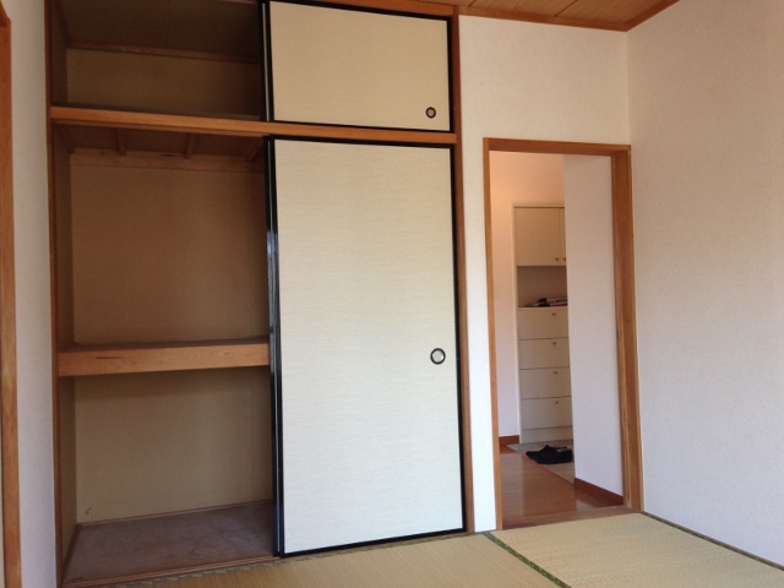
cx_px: 392
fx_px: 747
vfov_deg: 42.9
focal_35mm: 33
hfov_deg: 55.4
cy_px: 294
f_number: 2.4
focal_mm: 4.12
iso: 50
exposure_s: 1/30
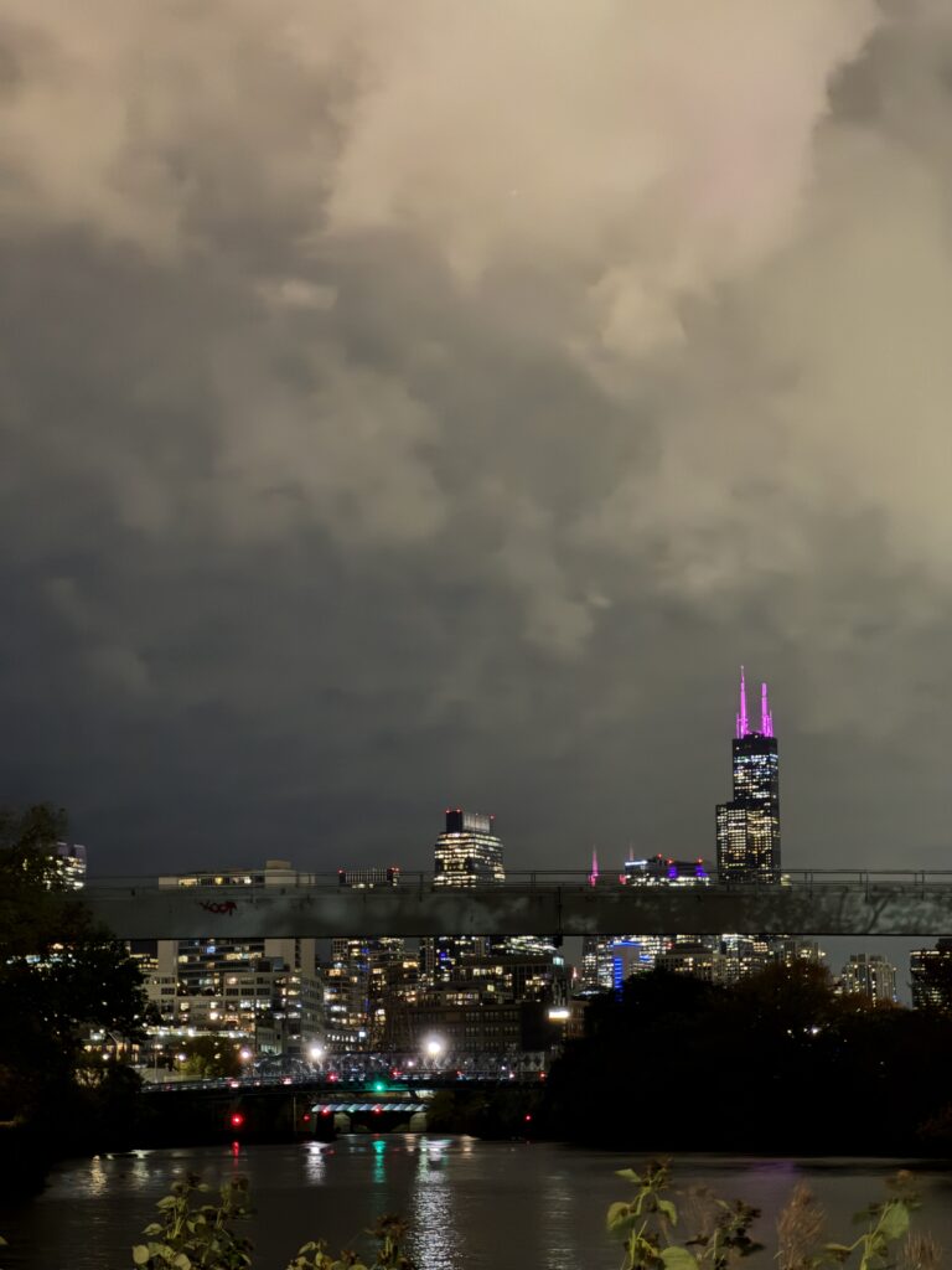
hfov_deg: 19.1
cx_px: 476
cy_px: 635
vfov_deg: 25.3
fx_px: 2824
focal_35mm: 77
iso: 1250
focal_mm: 9
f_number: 2.8
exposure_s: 1/8
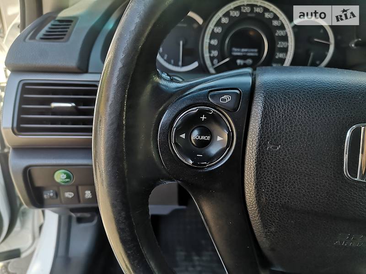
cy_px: 137
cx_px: 183
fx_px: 285
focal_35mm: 27
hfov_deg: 65.3
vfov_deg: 51.4
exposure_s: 1/319
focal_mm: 4
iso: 50
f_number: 1.8
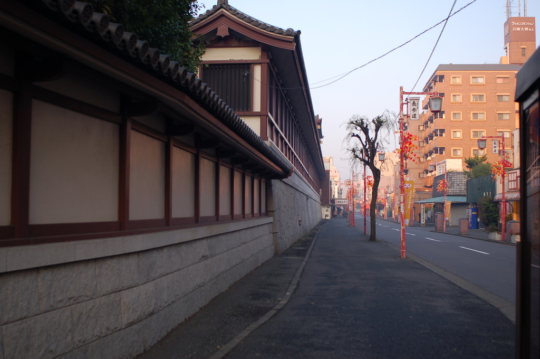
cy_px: 180
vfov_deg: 31.8
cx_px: 270
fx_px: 629
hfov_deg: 46.5
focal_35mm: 42
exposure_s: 1/320
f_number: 3.5
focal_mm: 28
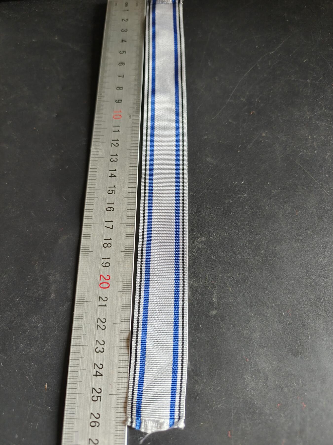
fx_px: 295
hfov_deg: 58.9
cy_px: 222
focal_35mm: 23
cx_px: 166
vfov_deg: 73.9
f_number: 1.6
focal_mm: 6.06
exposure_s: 1/100
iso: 500
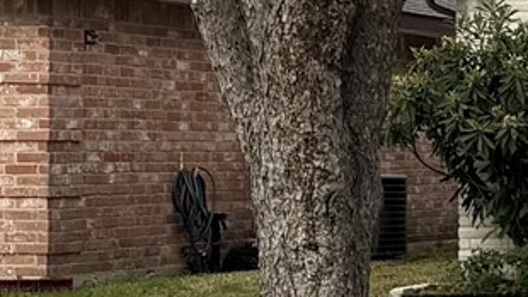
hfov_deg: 10.3
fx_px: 2421
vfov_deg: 7.0
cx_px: 1366
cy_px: 205
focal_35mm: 173
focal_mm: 6.76
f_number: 1.78
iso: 80
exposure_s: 1/3279
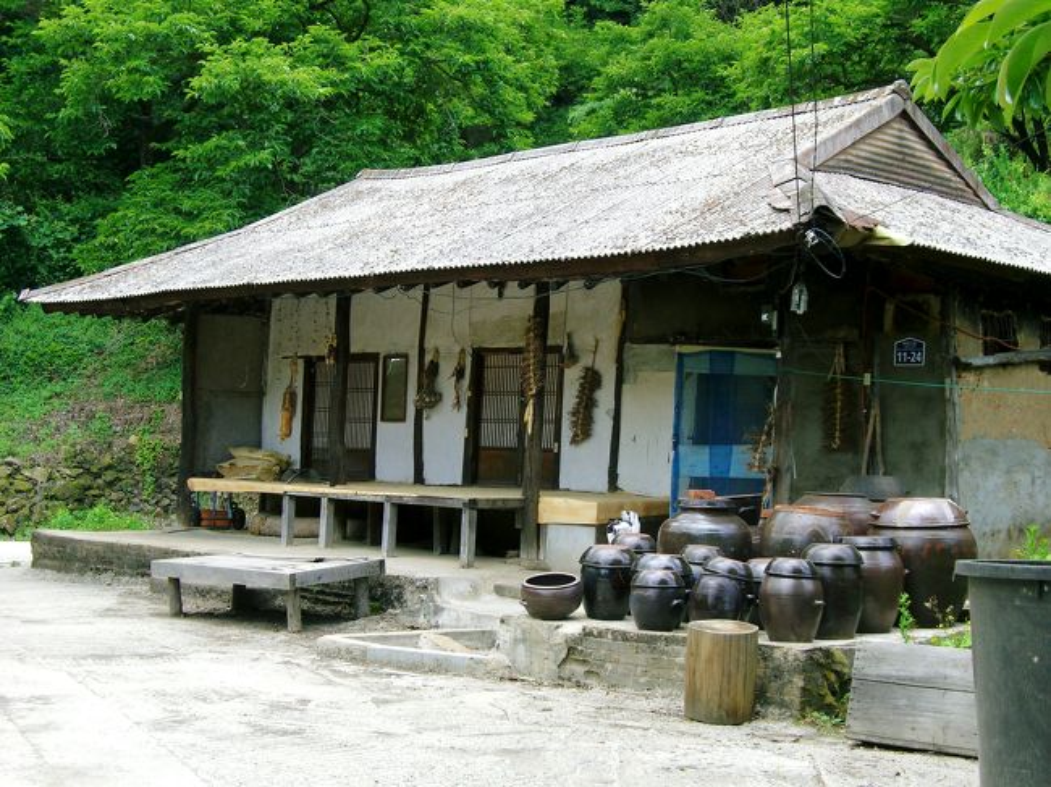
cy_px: 394
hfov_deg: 34.9
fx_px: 1669
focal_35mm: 55
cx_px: 526
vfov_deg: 26.5
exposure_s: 1/200
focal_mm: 11.5
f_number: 3.4
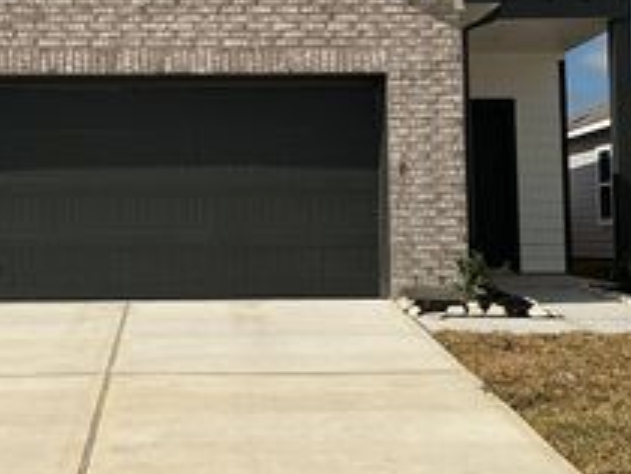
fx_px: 1259
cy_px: 136
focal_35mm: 69
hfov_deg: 28.0
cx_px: 210
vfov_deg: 21.2
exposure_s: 1/4405
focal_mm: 3
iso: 25
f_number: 1.8
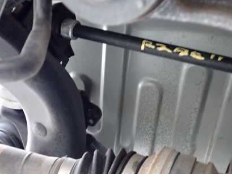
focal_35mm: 44
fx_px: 295
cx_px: 133
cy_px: 104
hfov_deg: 42.8
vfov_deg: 32.8
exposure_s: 1/30
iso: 800
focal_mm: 5.4
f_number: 2.3
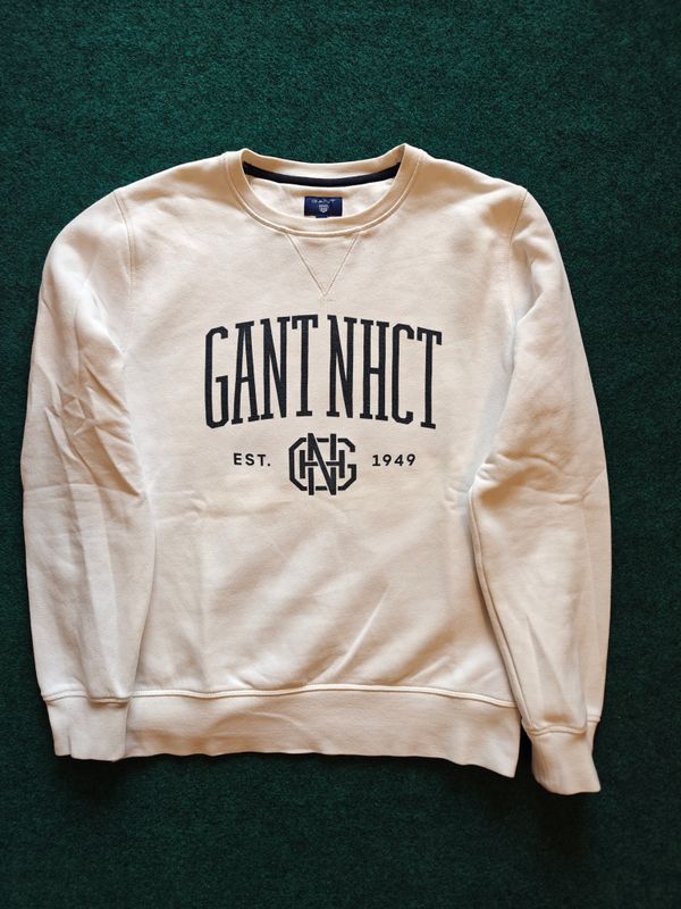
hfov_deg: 58.9
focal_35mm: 23
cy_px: 454
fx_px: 603
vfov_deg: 73.9
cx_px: 340
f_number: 1.6
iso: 250
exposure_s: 1/100
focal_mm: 6.06
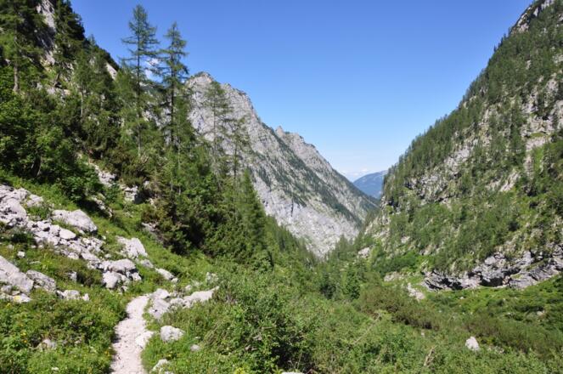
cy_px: 187
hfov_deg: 67.5
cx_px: 282
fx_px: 422
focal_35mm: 27
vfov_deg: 47.8
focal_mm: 18
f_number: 10
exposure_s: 1/200
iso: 200
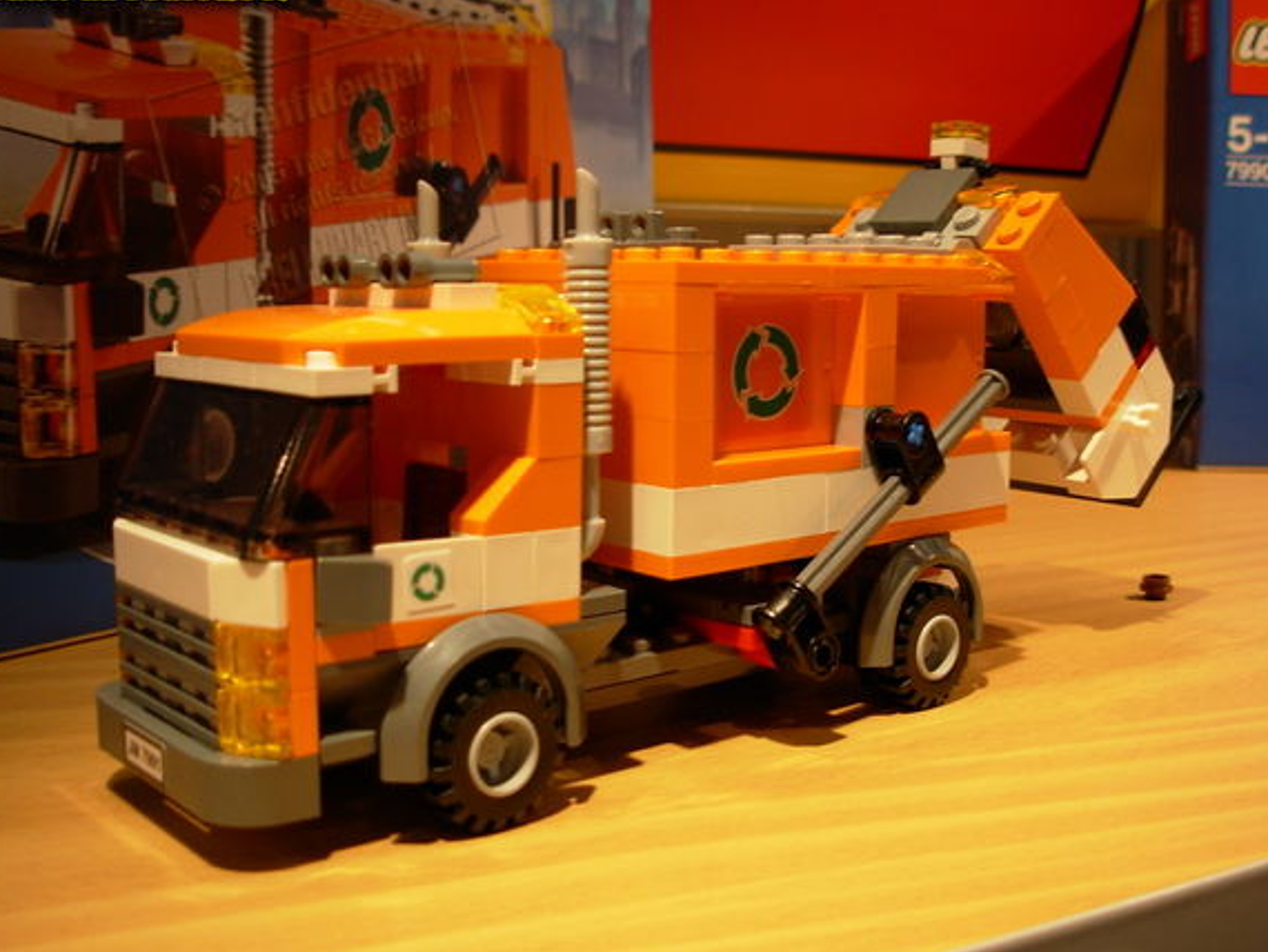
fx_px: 1466
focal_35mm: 40
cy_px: 460
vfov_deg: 36.0
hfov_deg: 46.8
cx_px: 638
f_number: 2.9
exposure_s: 1/49.4
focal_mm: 6.3
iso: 50
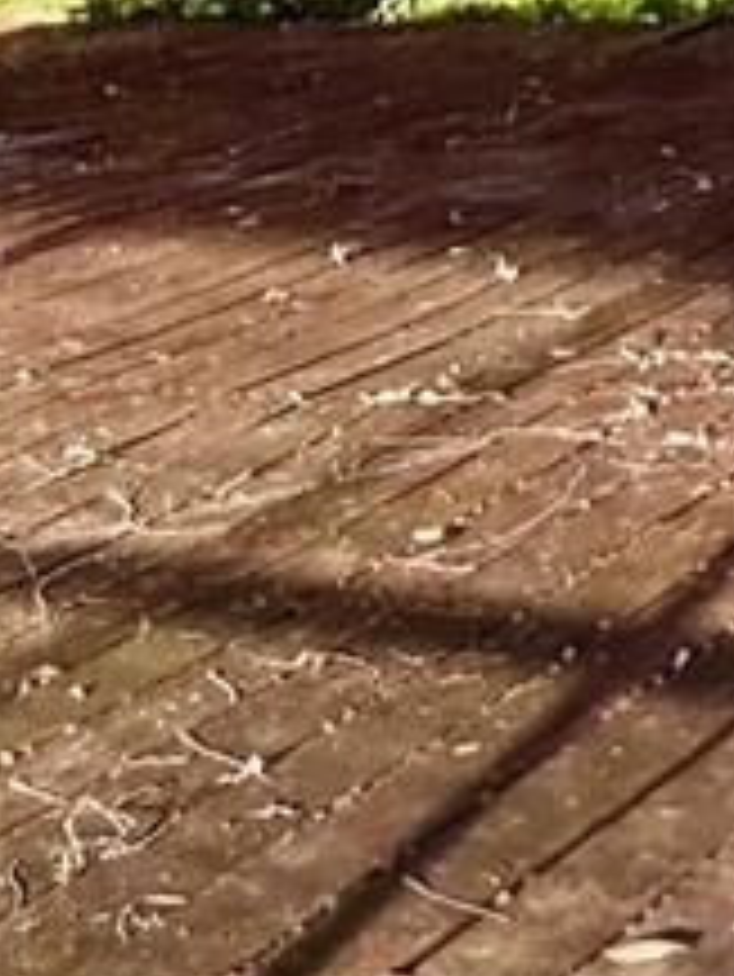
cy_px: -112
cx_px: -347
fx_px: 2401
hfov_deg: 16.0
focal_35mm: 85
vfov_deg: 21.7
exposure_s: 1/120
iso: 200
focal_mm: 2.22
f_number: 2.2
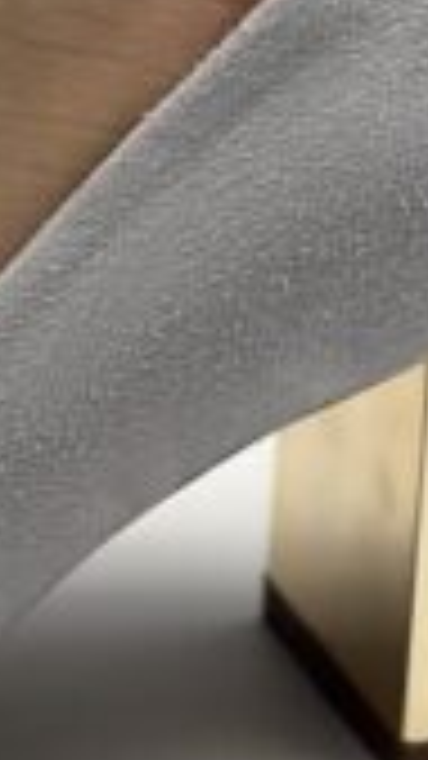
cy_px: -535
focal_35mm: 247
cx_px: -414
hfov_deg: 4.8
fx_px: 4986
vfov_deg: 8.4
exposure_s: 1/1357
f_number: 1.78
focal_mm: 6.86
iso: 80
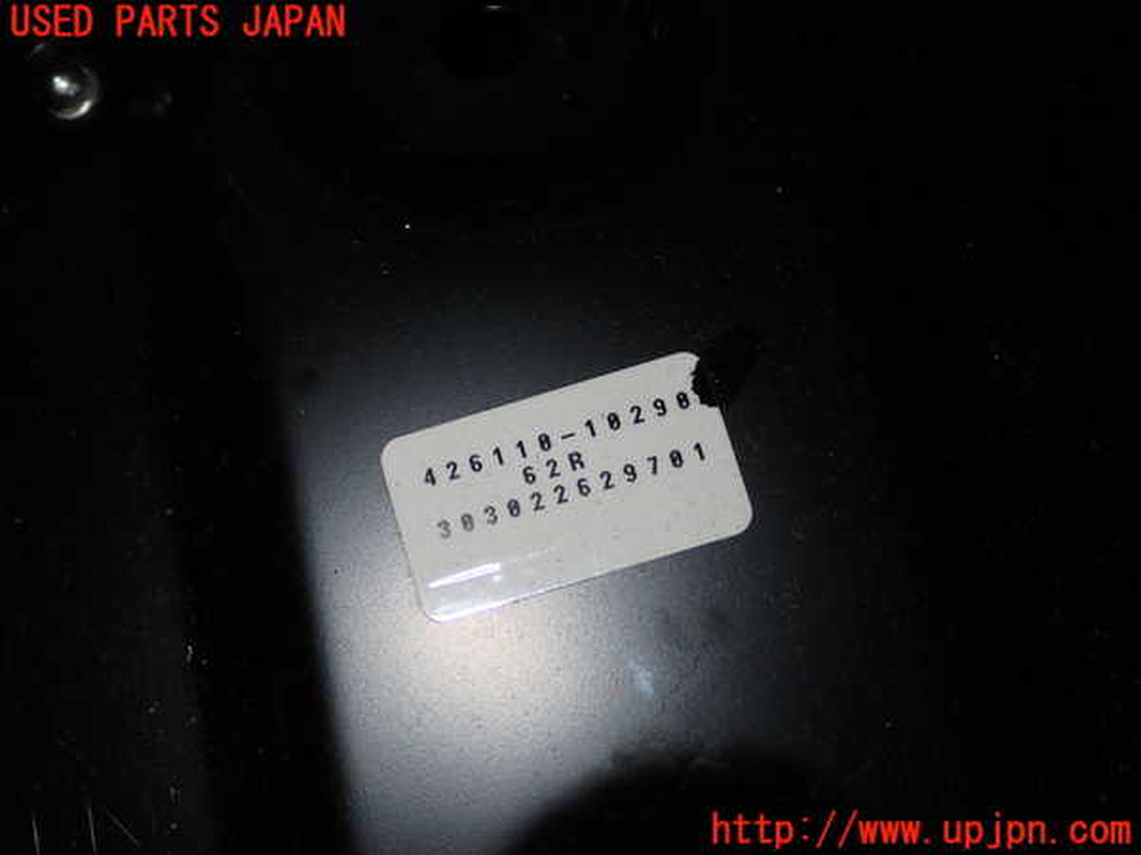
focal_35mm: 47
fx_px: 1549
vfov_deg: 30.9
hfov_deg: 40.4
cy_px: 428
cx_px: 570
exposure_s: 1/50
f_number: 9
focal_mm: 8.4
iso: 200
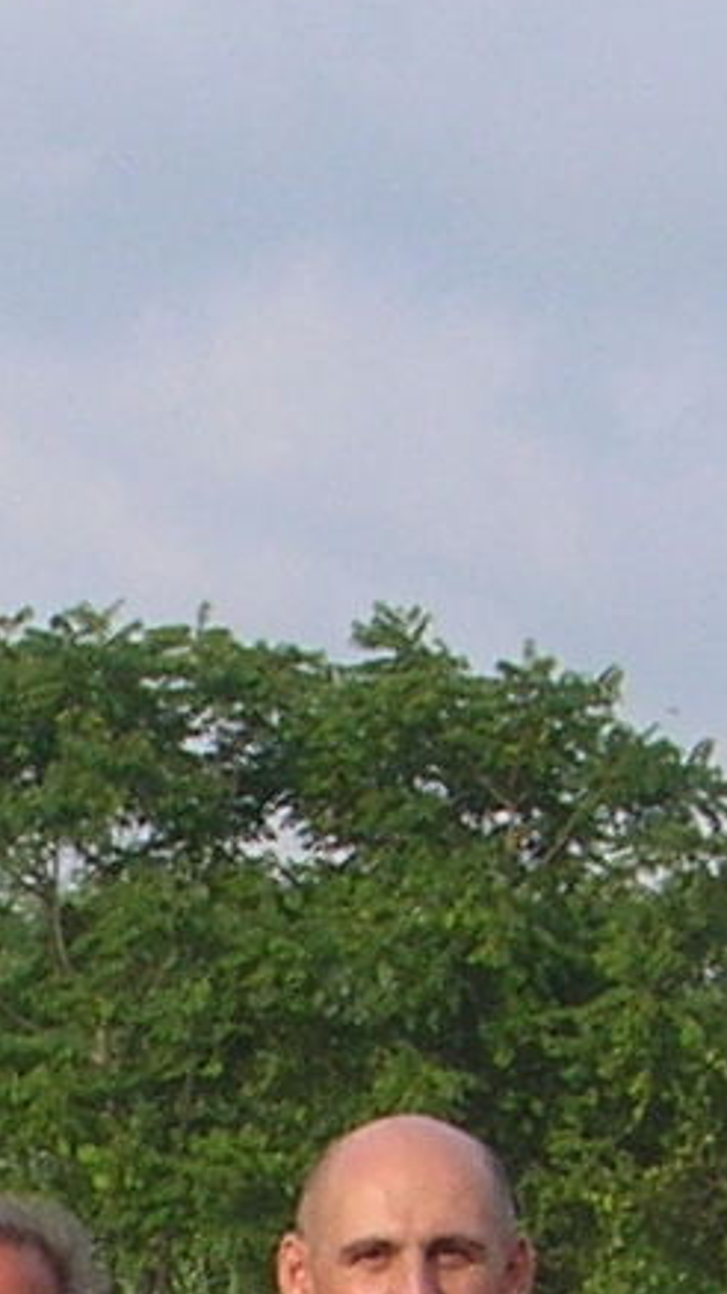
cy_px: 2301
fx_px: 9367
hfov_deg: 4.4
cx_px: -547
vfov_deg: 7.7
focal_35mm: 273
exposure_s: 1/350
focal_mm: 8
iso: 50
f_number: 3.2
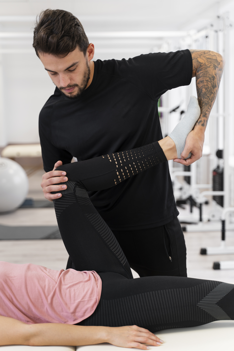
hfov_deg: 24.6
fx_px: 536
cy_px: 176
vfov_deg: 36.2
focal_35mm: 55
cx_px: 117
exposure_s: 1/160
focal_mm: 55
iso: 320
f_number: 2.8
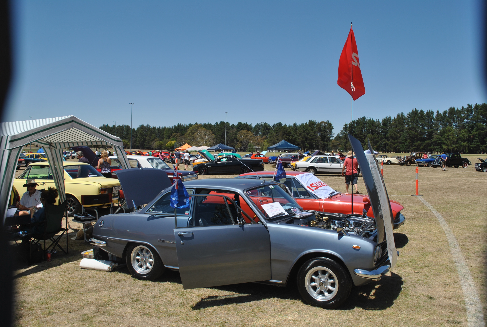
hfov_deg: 57.1
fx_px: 447
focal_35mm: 33
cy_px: 164
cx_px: 244
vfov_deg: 40.1
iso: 100
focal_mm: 22
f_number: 9
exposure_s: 1/320
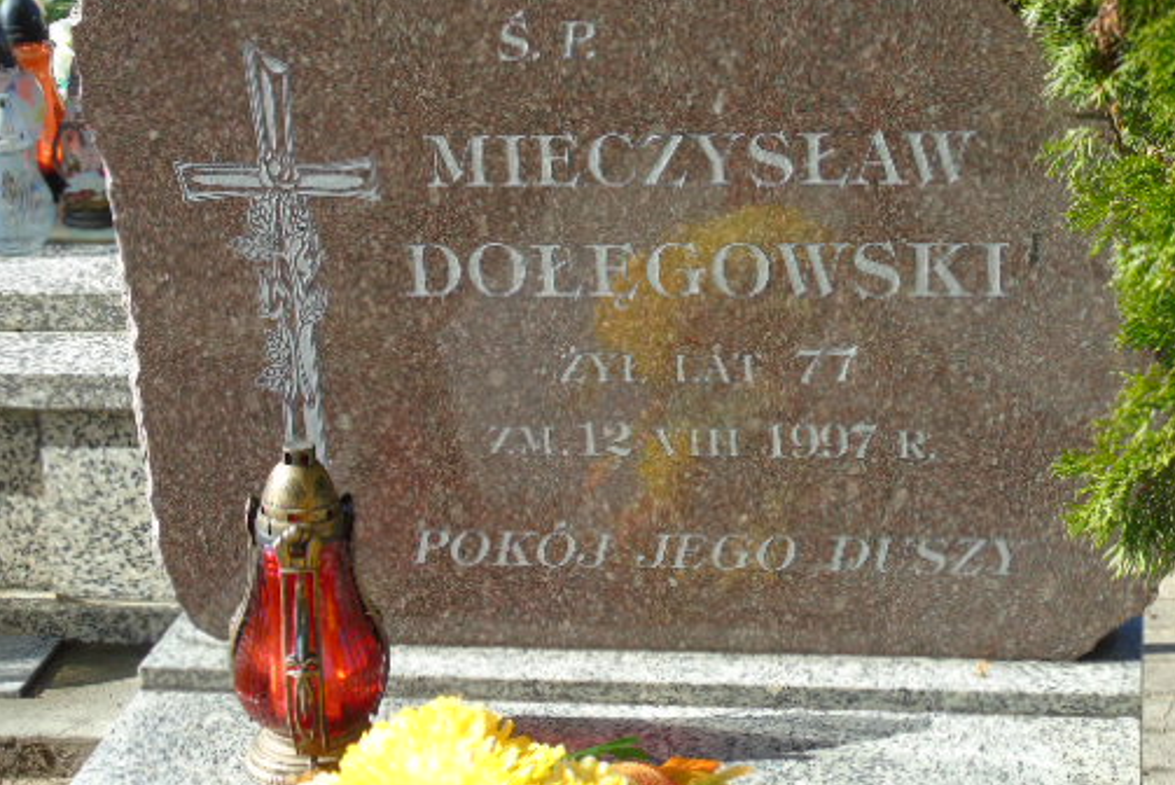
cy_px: 355
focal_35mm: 82
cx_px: 670
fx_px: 2678
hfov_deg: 24.7
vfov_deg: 16.7
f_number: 4.5
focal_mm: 11
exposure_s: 1/160
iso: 80
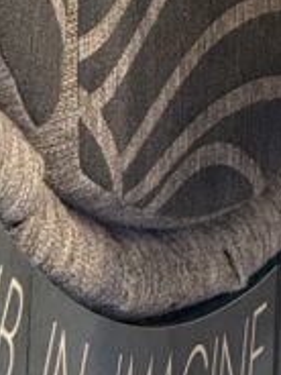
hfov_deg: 2.2
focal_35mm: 669
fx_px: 7241
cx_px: 680
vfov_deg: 2.9
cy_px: -567
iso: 640
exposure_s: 1/60
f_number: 2.8
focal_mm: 15.66
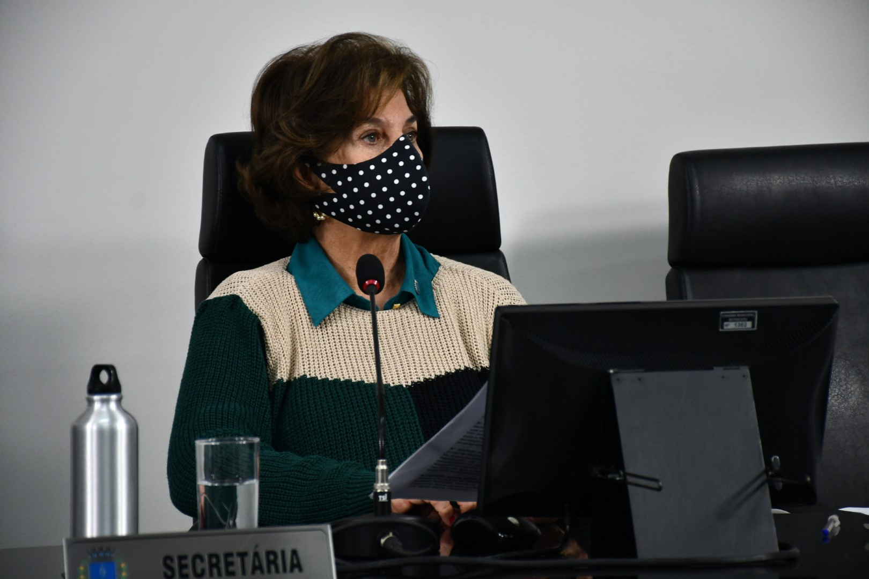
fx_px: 3621
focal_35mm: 150
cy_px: 290
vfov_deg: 9.1
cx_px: 434
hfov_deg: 13.7
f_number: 5.6
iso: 800
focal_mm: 100
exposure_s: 1/160
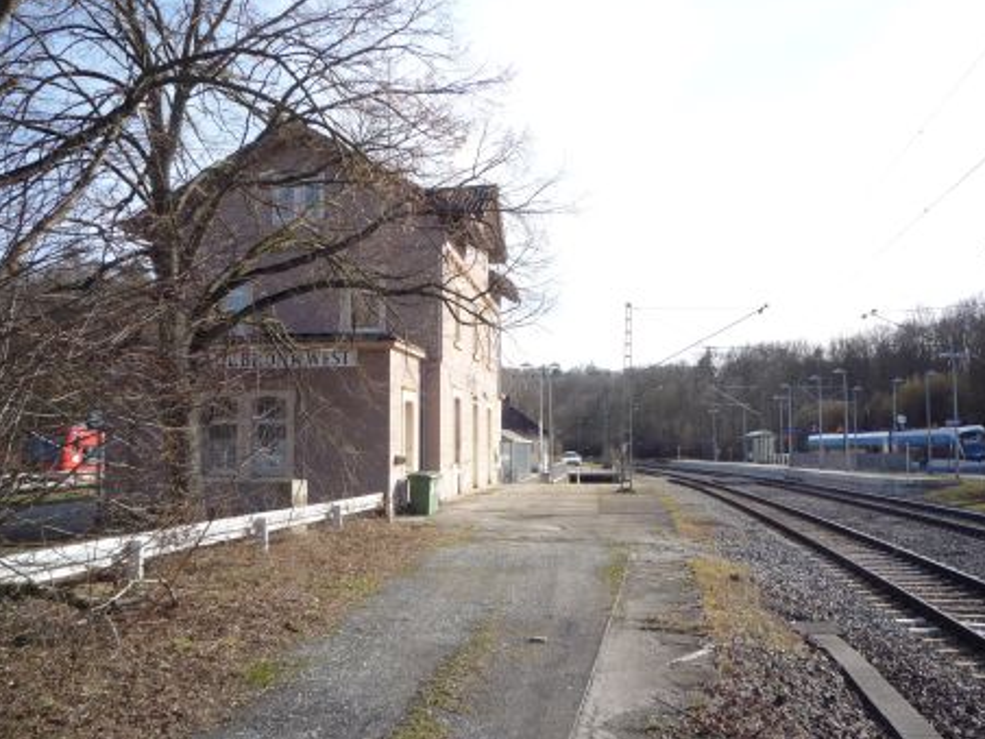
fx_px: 967
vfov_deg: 41.8
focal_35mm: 34
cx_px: 506
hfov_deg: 54.0
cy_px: 366
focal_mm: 5.2
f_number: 4
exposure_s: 1/250
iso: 100
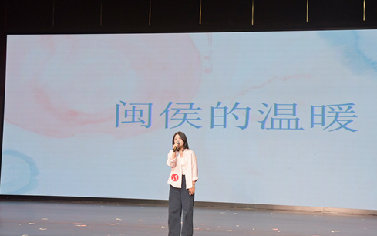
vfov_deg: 25.9
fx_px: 514
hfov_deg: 40.3
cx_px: 190
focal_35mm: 50
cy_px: 125
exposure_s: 1/125
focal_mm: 32
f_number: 5.6
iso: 1250
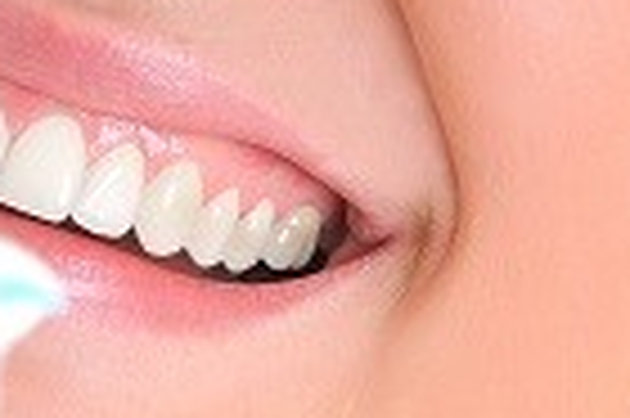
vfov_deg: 4.4
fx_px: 5384
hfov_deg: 6.6
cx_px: -220
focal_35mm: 308
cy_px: -126
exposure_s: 1/250
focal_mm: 48
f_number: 7.1
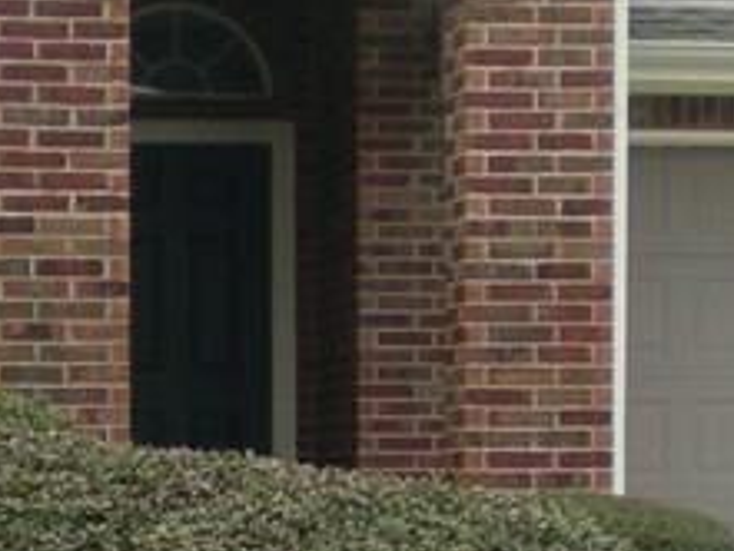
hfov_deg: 11.2
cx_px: 193
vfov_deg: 8.4
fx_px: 3734
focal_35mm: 176
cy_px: 654
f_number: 3.1
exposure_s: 1/303
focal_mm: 6.3
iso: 77
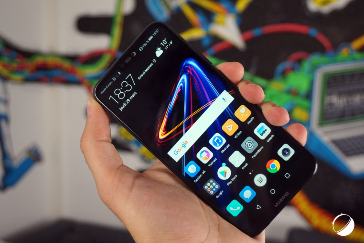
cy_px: 122
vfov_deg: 35.5
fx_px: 379
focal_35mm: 38
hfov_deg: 51.3
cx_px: 182
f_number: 4.5
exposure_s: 1/60
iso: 500
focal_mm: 25
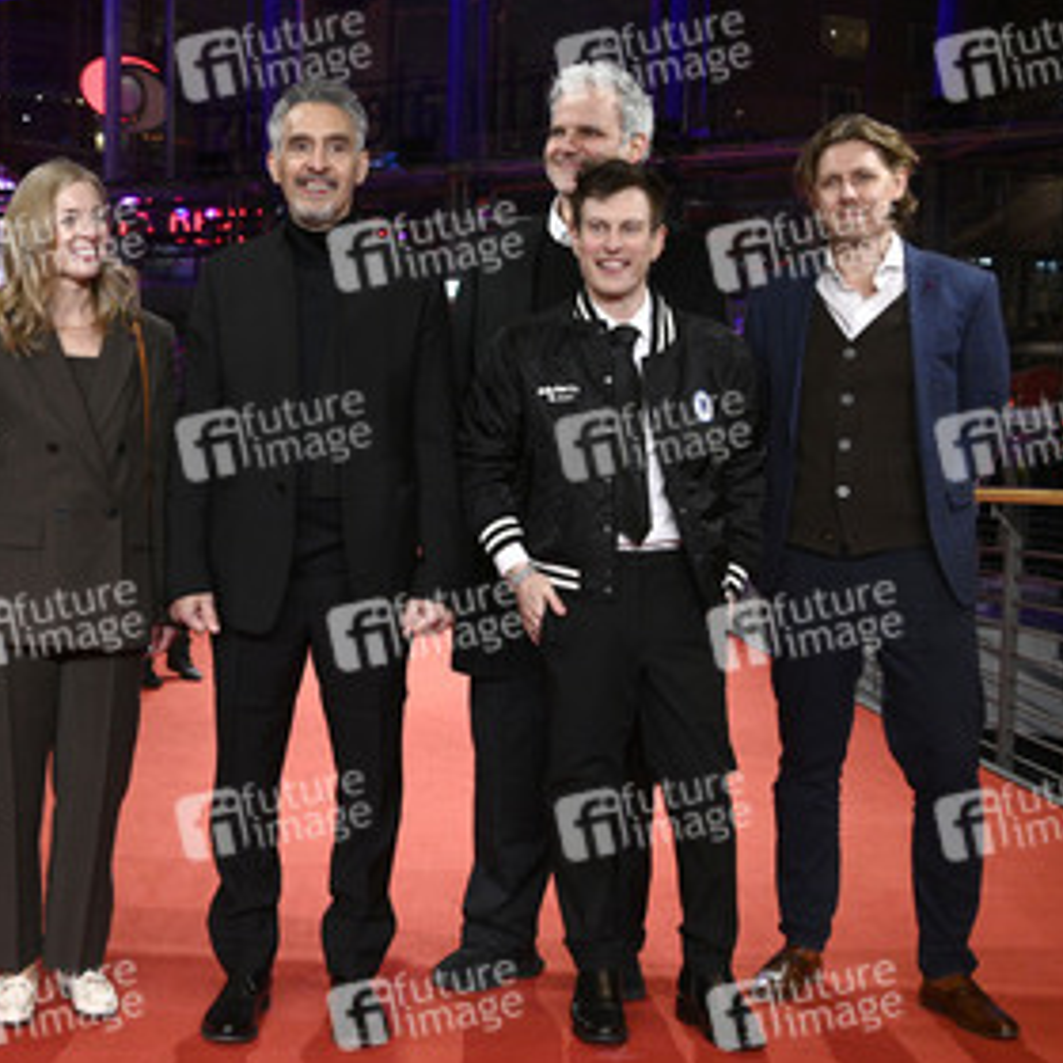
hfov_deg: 32.4
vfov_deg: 32.8
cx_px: 325
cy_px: 532
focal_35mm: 52
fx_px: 1807
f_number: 5.6
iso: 4000
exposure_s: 1/250
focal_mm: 38
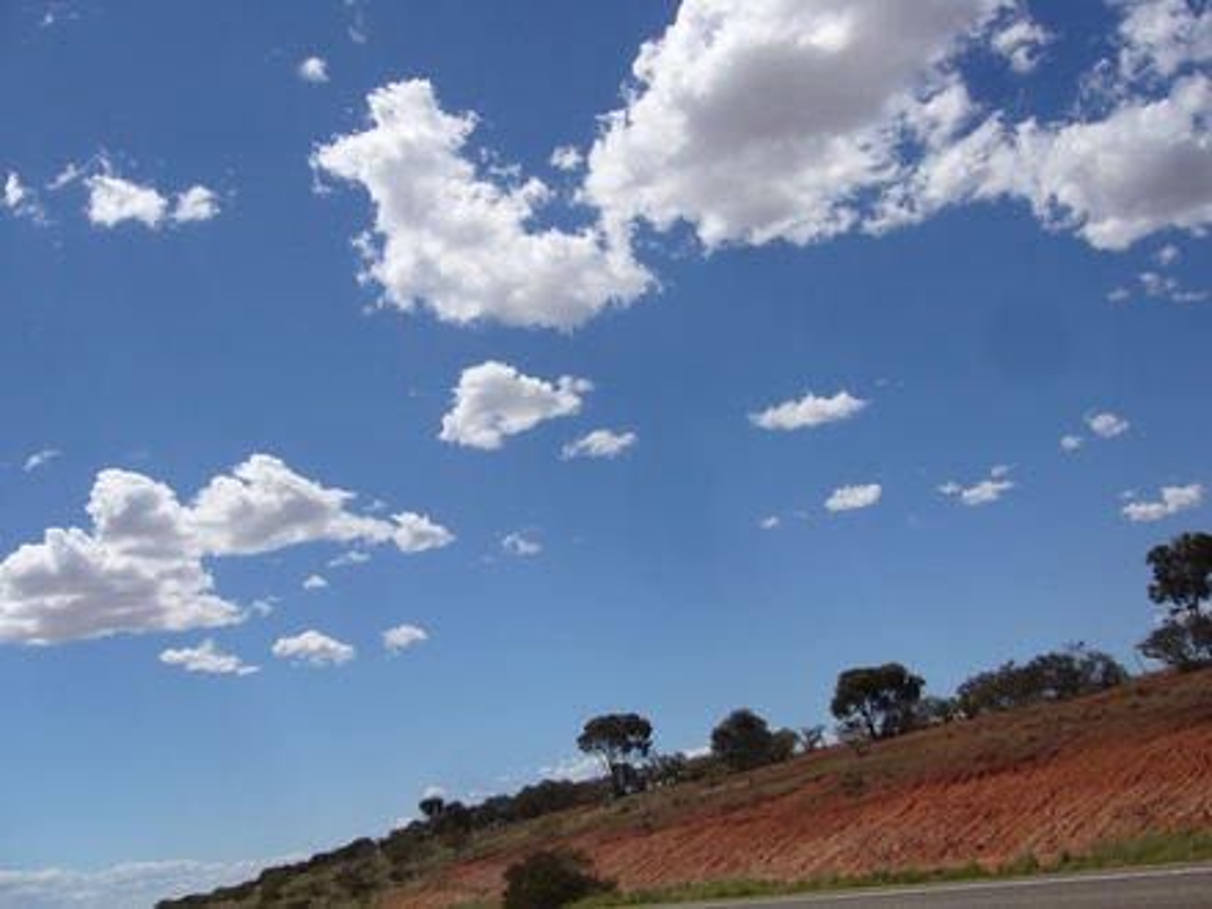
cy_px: 454
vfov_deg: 40.7
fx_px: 1225
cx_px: 606
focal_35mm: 35
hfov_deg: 52.6
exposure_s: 1/640
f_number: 5.6
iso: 80
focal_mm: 5.8
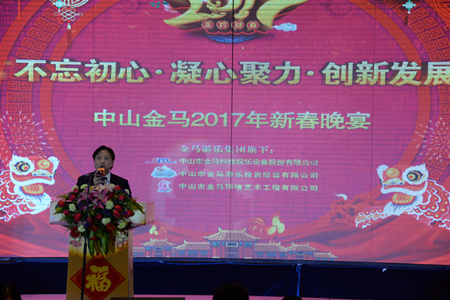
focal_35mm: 115
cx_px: 229
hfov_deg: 17.8
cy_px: 151
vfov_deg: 11.9
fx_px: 1438
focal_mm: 112
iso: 1250
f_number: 6.3
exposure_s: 1/60
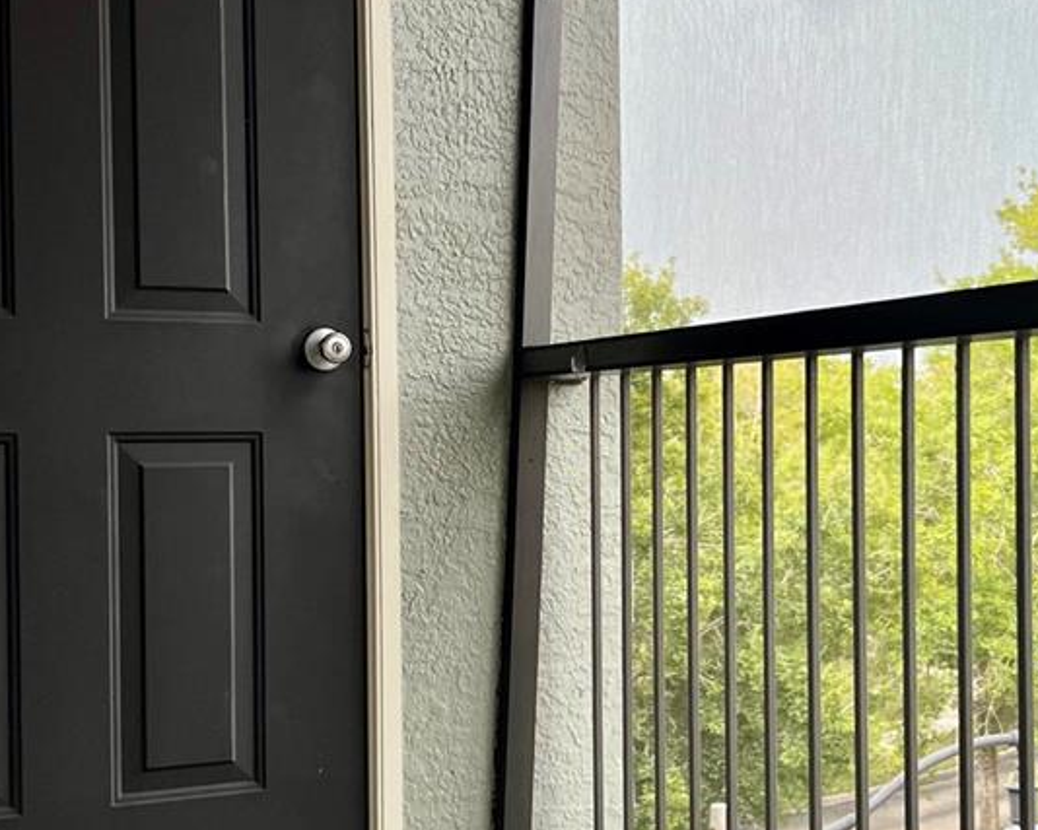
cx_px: 601
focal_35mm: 57
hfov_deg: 33.0
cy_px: 459
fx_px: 1751
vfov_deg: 26.7
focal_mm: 5.7
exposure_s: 1/121
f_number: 1.5
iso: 80
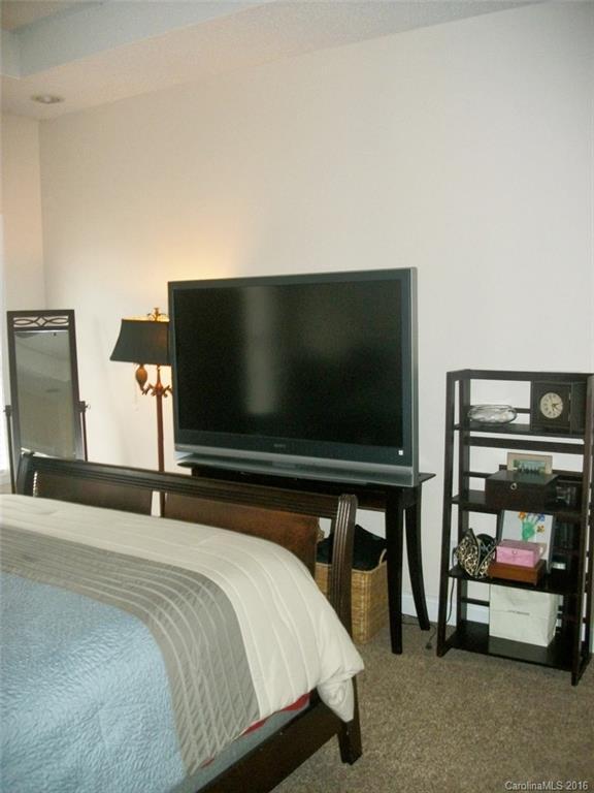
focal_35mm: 32
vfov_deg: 56.8
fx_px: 732
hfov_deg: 44.2
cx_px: 297
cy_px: 396
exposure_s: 1/30
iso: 160
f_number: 2.9
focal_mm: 5.7
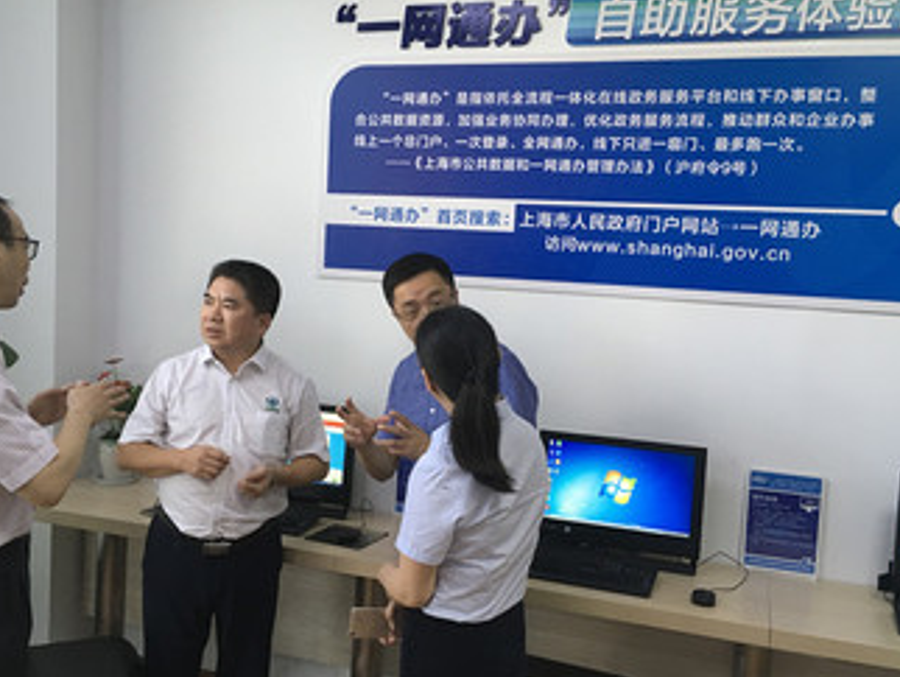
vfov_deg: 39.7
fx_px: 937
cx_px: 416
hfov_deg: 51.3
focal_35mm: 36
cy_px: 338
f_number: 2.2
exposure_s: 1/33
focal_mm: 4.15
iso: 50
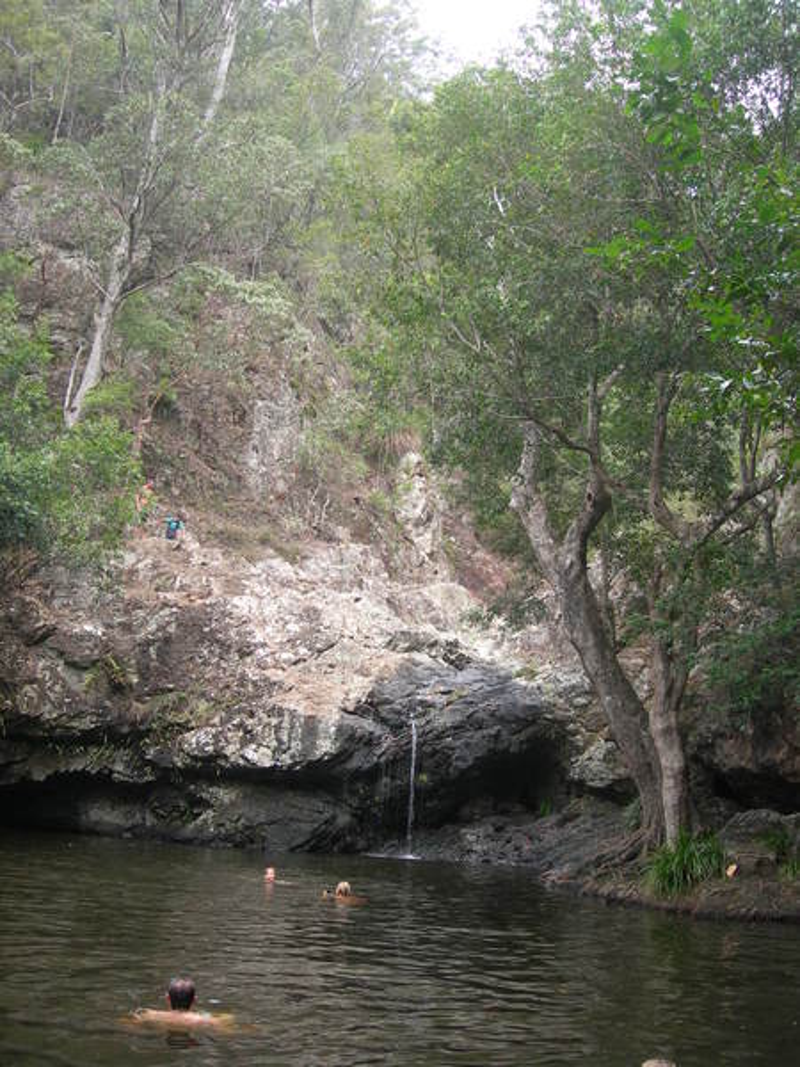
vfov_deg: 49.0
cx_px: 400
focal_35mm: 38
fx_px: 1171
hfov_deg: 37.7
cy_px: 534
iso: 50
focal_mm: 7.8
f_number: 2.8
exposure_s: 1/172
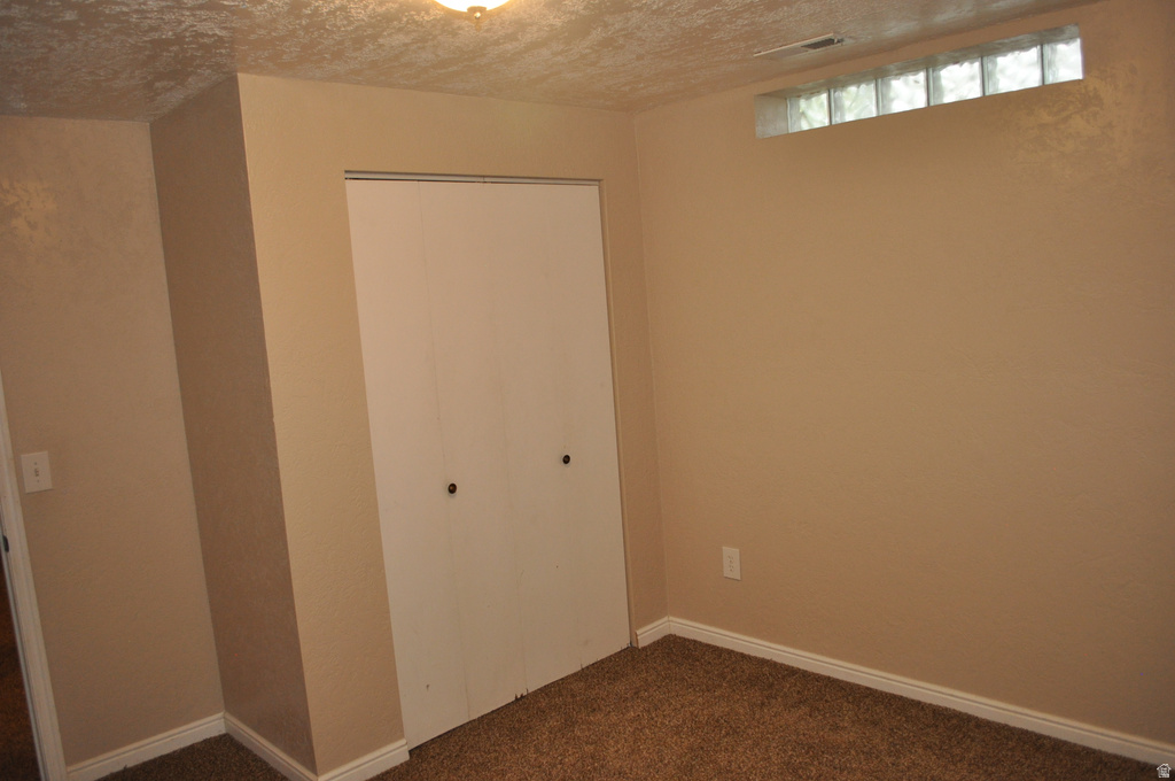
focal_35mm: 27
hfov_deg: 67.4
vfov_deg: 47.8
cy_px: 390
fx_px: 880
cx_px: 588
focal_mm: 18
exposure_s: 1/60
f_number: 3.5
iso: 800
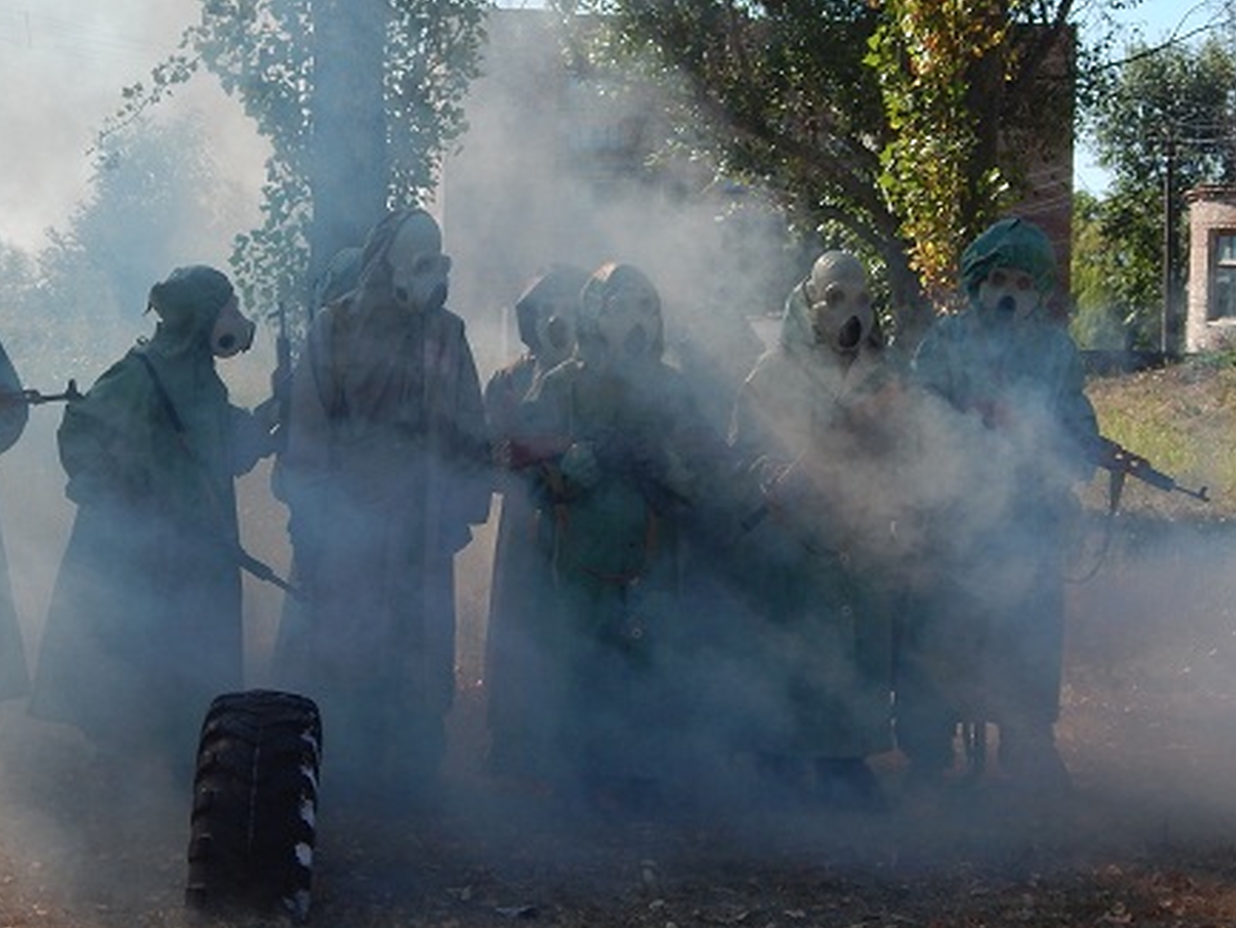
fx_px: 2715
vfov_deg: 19.4
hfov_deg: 25.5
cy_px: 501
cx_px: 430
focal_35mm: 76
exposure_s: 1/800
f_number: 3.8
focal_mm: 9.7
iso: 125
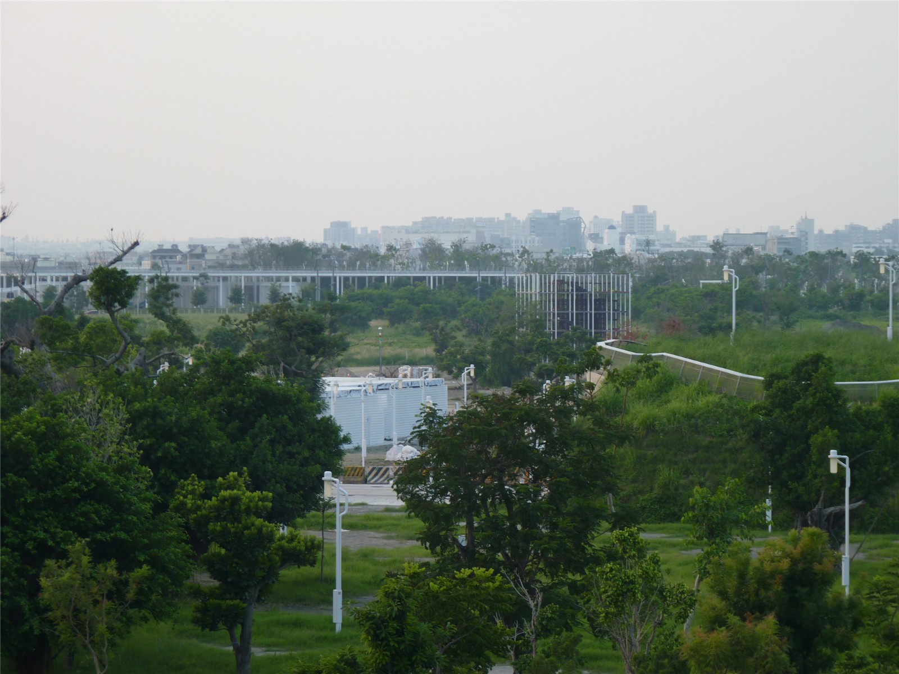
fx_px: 3480
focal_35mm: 134
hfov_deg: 14.7
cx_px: 450
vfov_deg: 11.1
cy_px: 337
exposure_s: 1/60
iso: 80
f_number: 3.6
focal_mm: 23.7
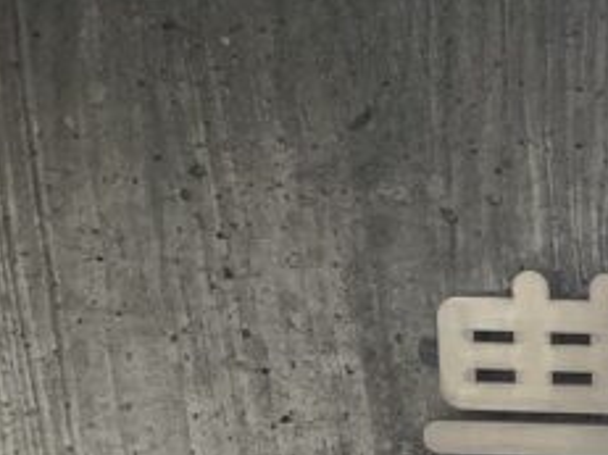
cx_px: 1492
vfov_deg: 10.1
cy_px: 563
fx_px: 2528
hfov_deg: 11.3
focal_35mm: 144
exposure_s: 1/2625
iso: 32
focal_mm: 4.25
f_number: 1.8
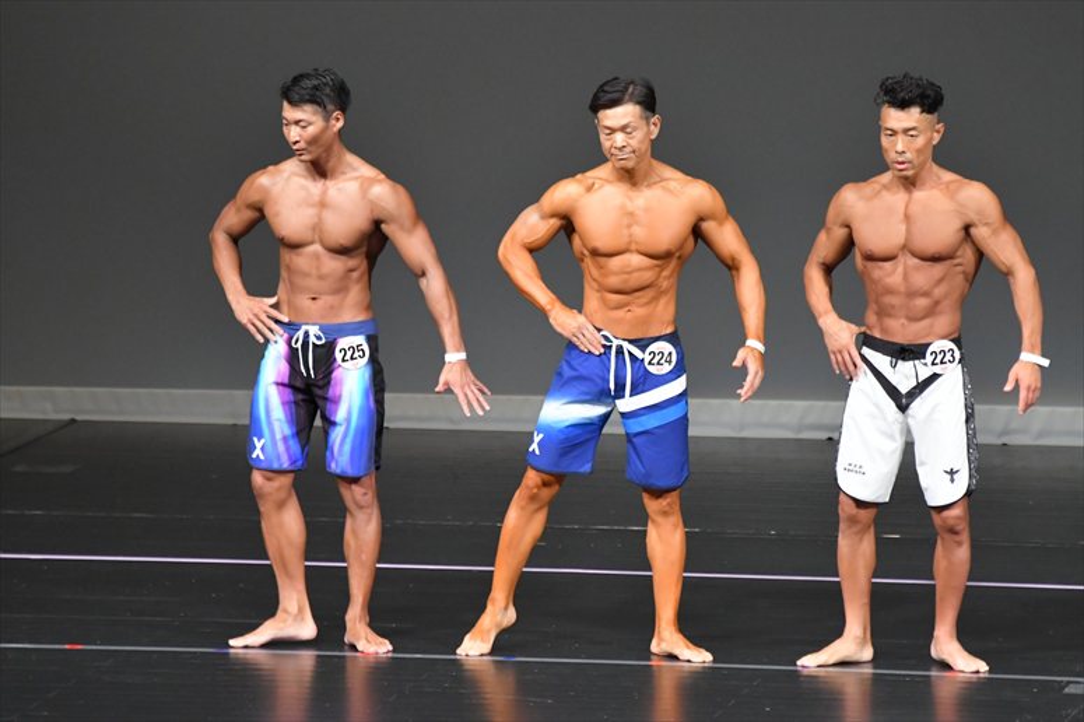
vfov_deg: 4.4
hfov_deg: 6.5
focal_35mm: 315
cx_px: 542
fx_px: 9480
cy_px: 361
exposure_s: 1/400
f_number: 5.6
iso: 5000
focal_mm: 210
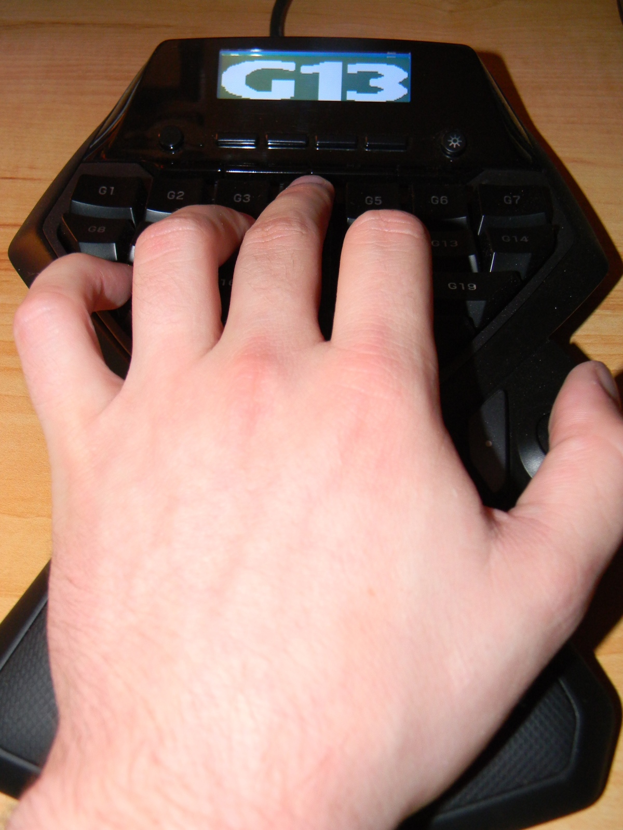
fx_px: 864
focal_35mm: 36
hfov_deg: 39.7
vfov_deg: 51.4
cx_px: 312
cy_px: 415
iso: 200
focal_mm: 6.4
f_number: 3.7
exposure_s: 1/30
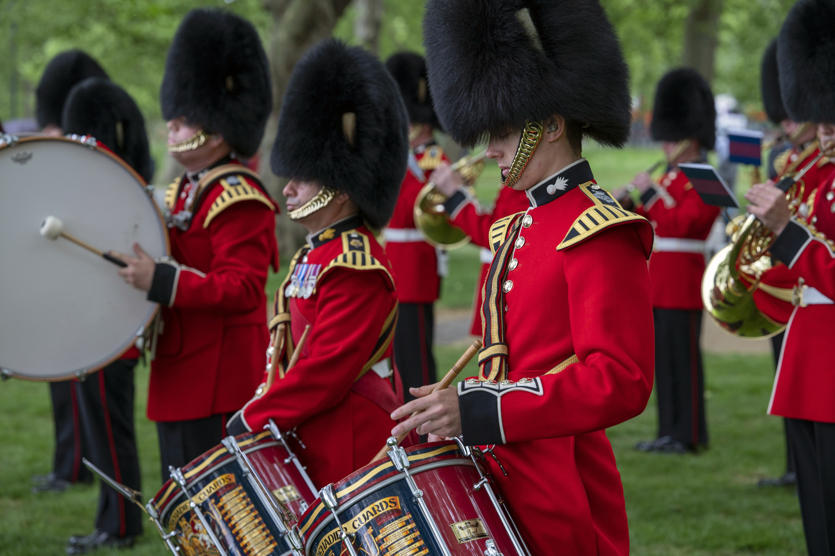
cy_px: 278
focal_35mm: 85
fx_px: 1970
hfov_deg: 23.9
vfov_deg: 16.1
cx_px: 418
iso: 400
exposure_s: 1/200
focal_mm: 85
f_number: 3.5
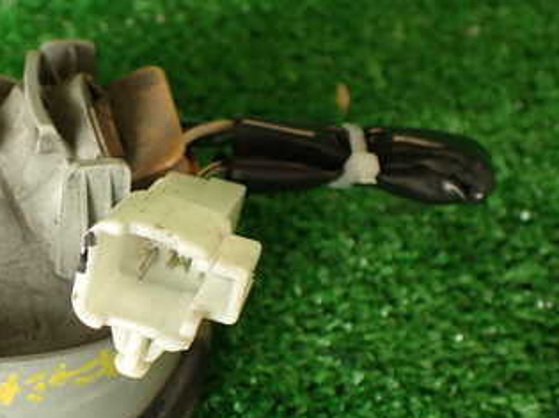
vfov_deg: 23.9
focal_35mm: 61
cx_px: 73
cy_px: 271
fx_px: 985
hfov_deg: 30.5
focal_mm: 5.79
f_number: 2.4
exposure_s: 1/60
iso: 100
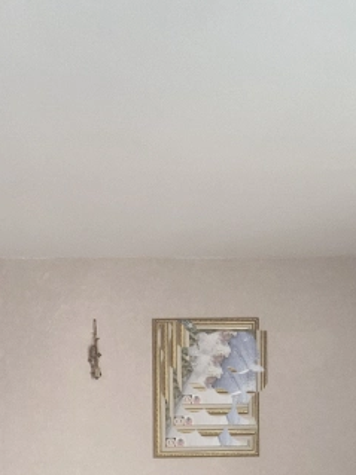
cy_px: 499
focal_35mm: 44
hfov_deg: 31.3
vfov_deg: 37.3
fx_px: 604
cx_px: 36
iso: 80
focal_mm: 2.2
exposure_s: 1/100
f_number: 2.2
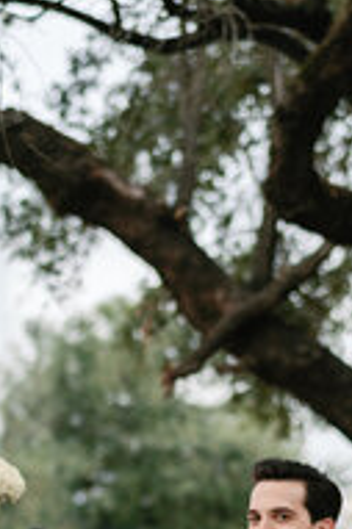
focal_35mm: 157
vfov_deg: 12.8
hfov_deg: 8.7
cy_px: 587
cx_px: 285
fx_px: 2307
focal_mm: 50
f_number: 1.6
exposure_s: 1/1000
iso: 400
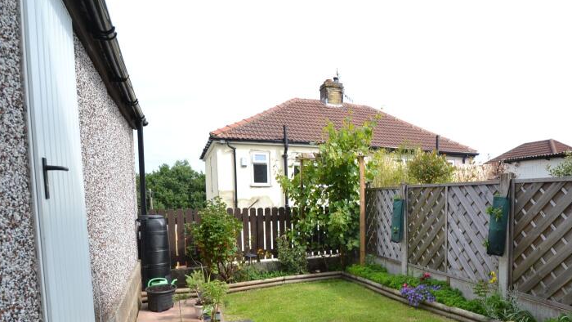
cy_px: 223
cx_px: 381
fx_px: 349
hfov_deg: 76.2
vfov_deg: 48.4
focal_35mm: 23
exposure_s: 1/160
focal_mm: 10
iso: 100
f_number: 6.3
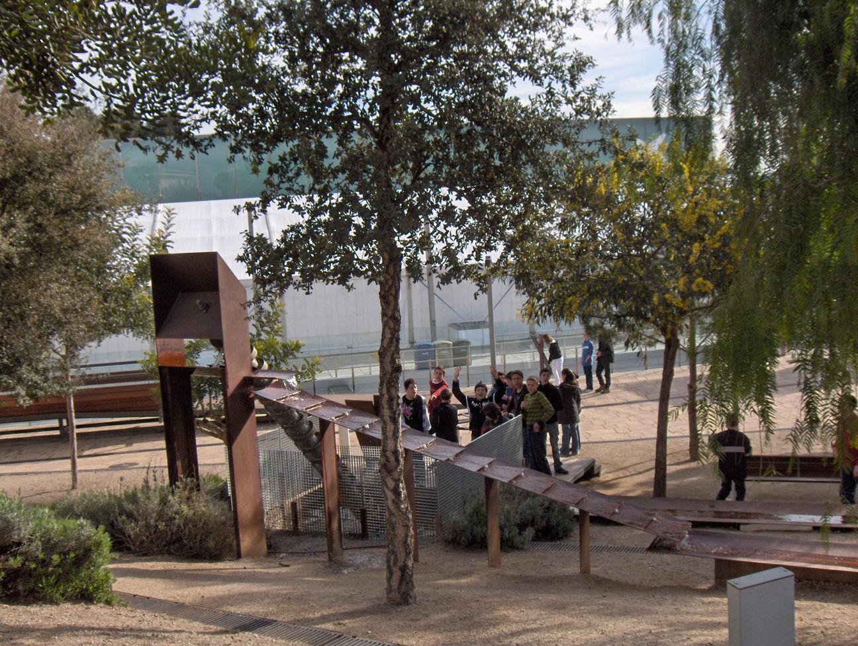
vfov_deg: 36.9
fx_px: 968
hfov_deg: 47.8
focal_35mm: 39
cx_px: 429
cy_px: 323
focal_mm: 8
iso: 100
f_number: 4.8
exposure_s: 1/505
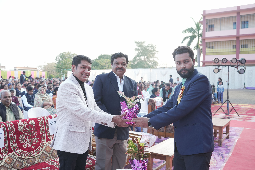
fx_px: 248
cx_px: 128
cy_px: 85
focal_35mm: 35
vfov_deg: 37.9
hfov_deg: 54.4
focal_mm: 35
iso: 800
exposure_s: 1/320
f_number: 4.5
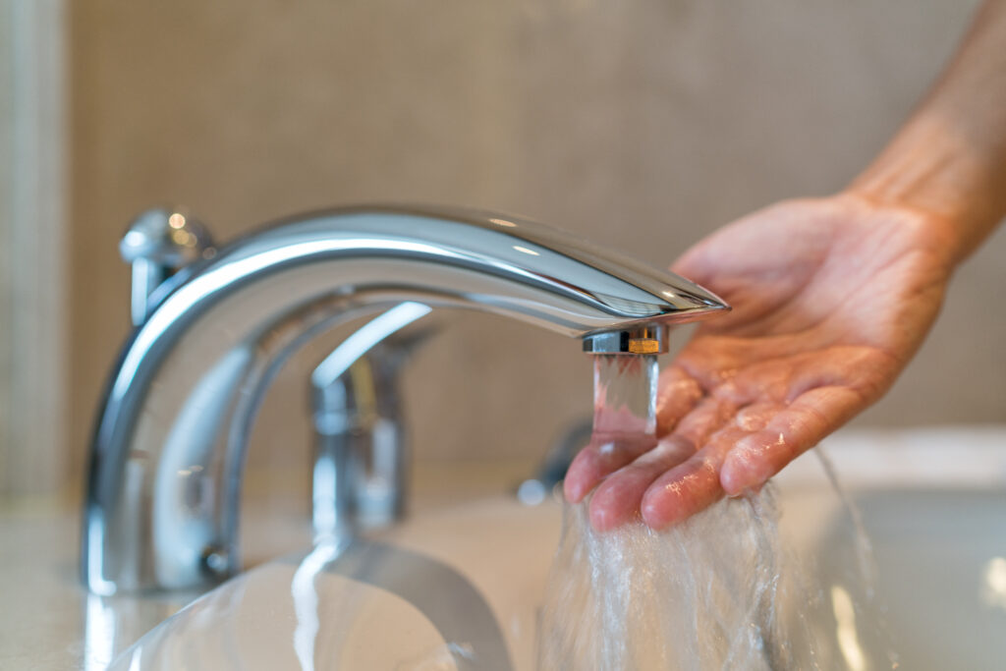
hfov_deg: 54.4
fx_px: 978
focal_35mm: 35
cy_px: 336
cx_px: 503
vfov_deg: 37.9
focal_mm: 35
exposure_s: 1/50
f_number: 2.2
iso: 400
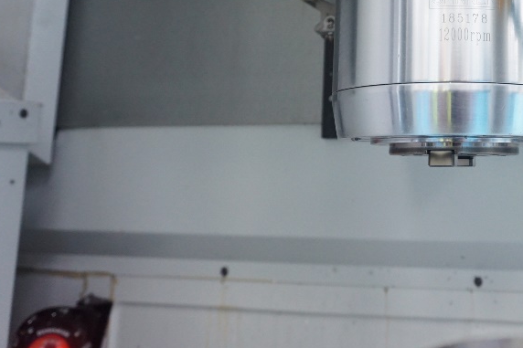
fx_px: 624
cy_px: 51
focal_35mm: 43
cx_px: 458
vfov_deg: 30.1
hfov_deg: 42.2
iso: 1250
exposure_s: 1/60
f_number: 4
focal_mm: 16
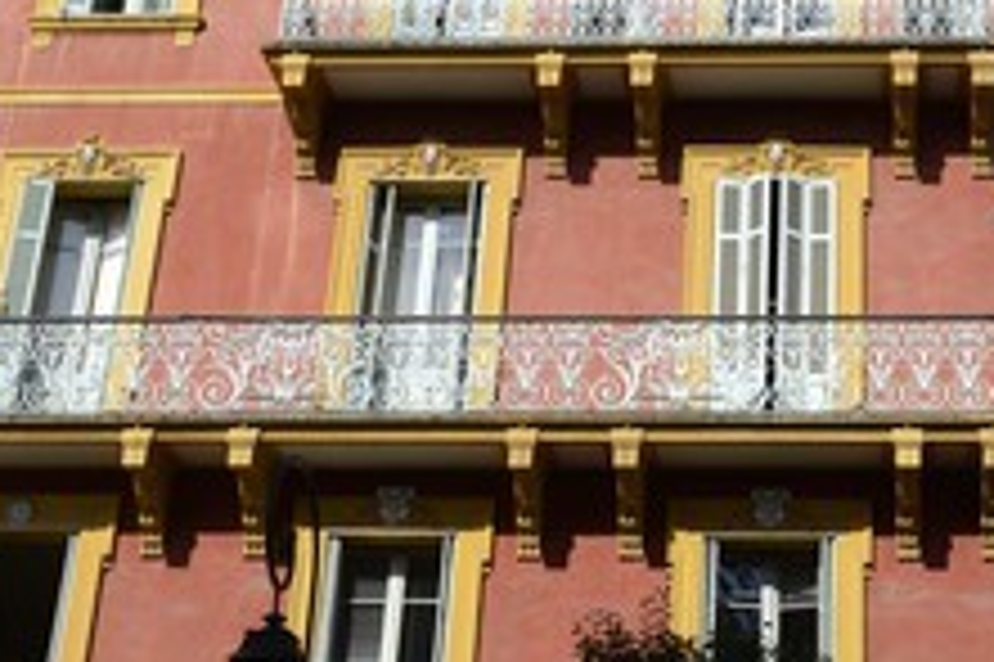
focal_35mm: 76
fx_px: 2097
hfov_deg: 26.1
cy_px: 252
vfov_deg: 17.9
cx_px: 814
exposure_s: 1/160
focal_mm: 40
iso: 200
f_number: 13
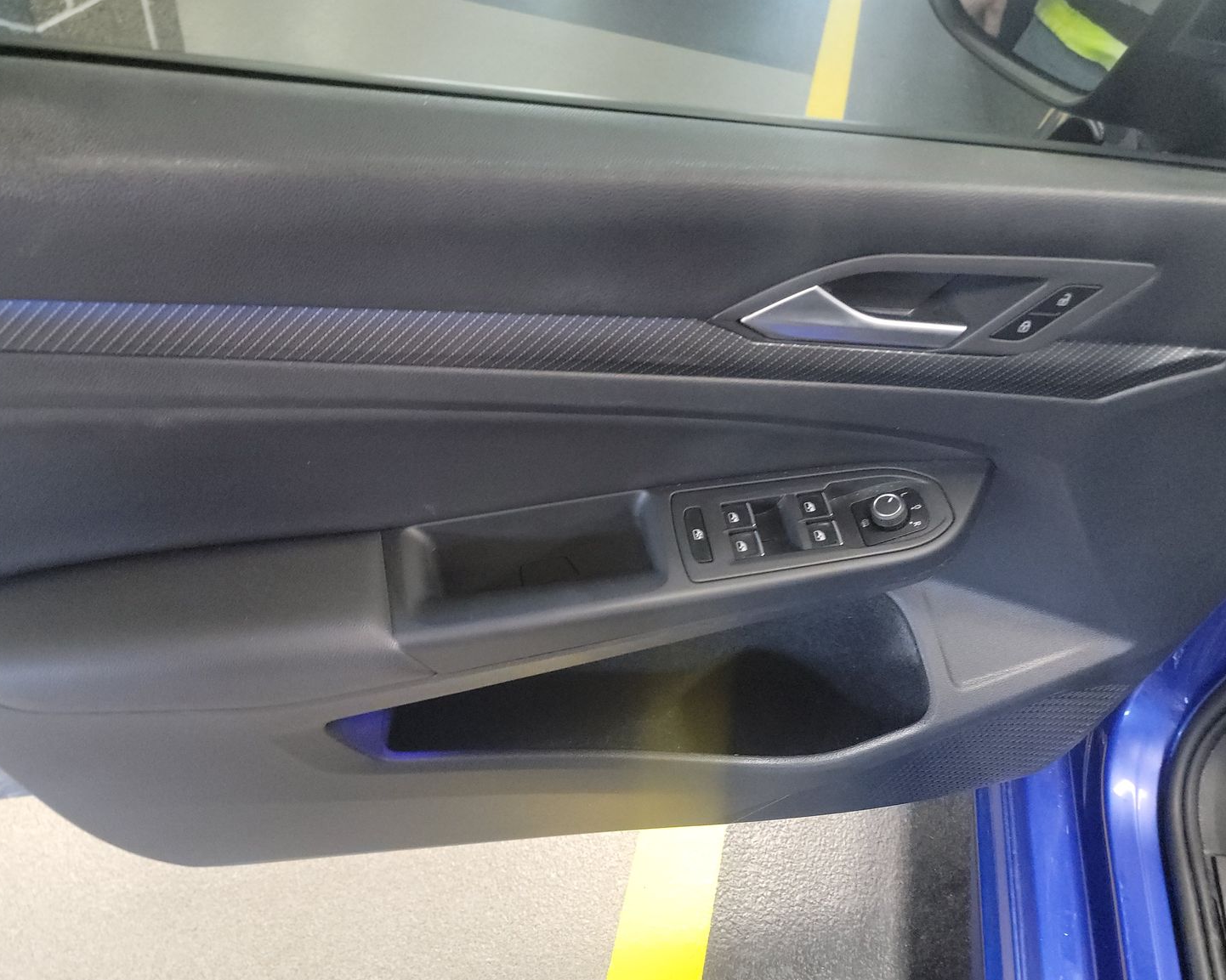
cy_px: 496
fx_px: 943
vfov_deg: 54.9
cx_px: 574
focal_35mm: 26
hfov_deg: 66.0
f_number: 1.8
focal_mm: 6.7
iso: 1901
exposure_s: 1/59
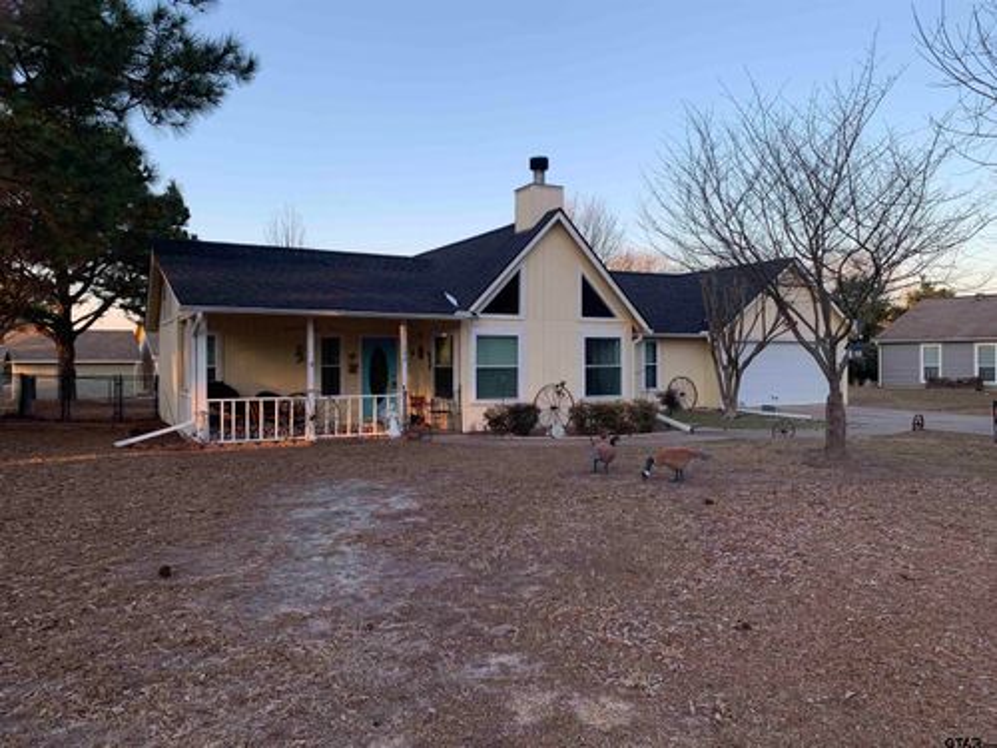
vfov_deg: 53.1
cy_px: 374
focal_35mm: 26
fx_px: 749
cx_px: 498
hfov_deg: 67.3
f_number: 1.8
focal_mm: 4.25
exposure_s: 1/312
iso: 25
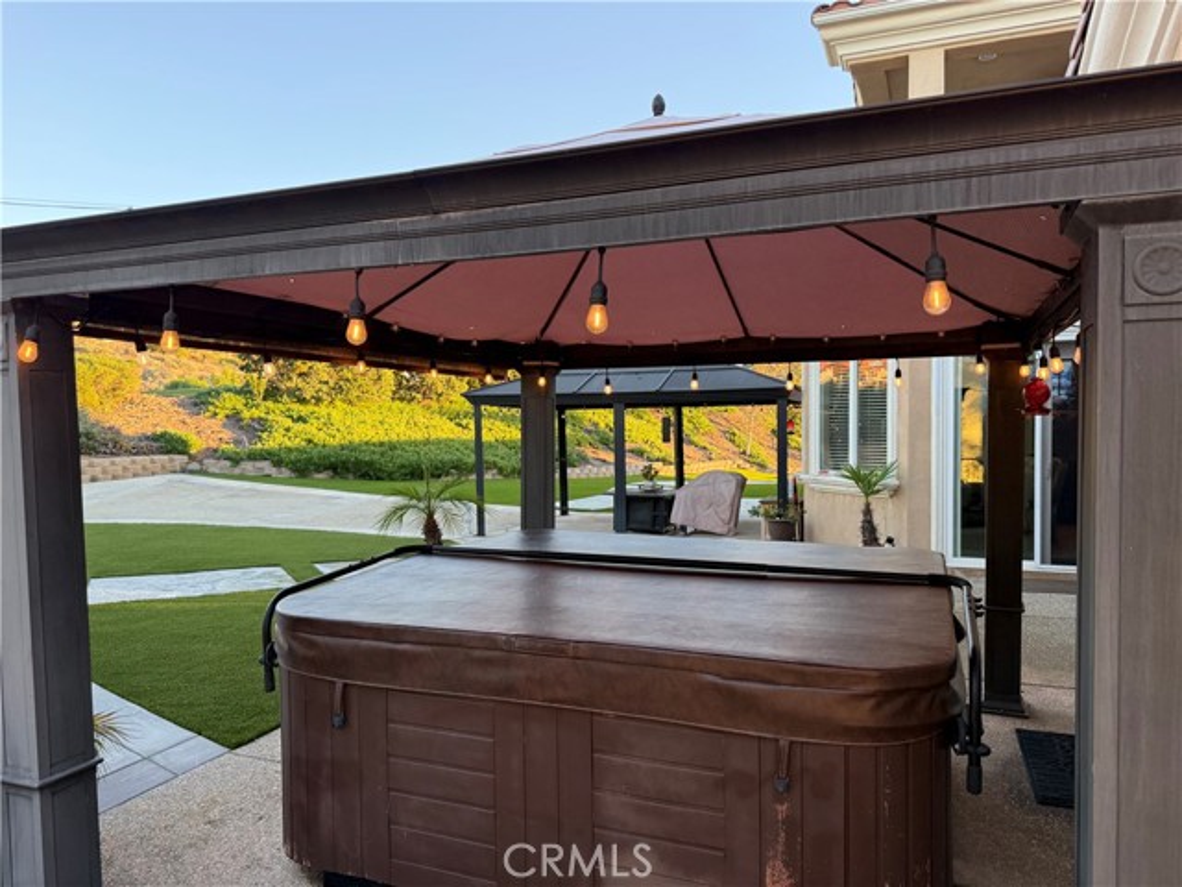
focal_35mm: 24
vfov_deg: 56.8
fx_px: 820
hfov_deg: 71.6
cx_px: 591
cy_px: 444
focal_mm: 6.76
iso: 100
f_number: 1.78
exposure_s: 1/254
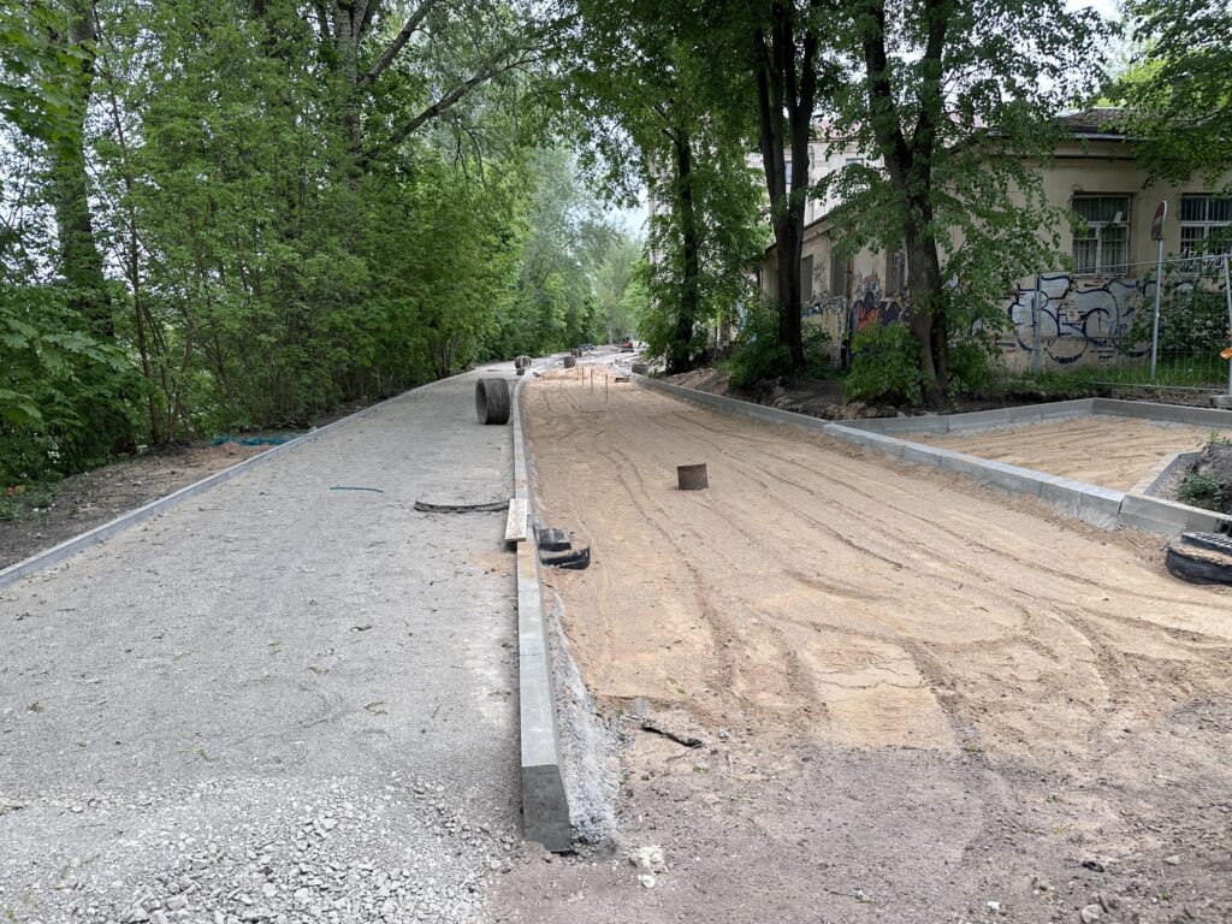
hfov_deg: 71.6
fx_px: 854
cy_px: 462
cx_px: 616
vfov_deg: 56.8
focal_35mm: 24
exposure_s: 1/401
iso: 80
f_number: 1.78
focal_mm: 6.86
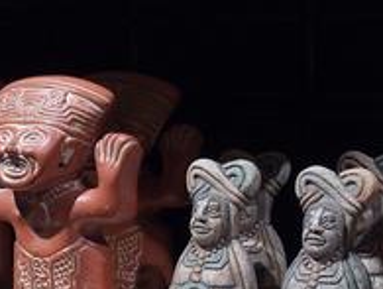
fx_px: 1175
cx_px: 14
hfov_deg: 18.1
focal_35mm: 106
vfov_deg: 14.0
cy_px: 126
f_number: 2.8
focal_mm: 9.8
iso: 640
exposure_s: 1/50
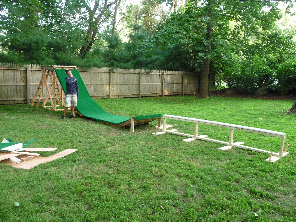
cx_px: 148
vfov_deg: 46.8
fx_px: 257
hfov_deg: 60.0
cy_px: 111
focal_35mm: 30
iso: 400
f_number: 3.4
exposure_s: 1/30
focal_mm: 5
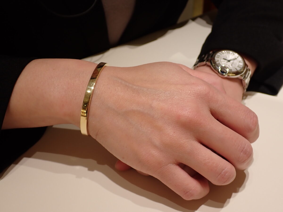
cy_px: 106
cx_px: 142
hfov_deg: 42.9
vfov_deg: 32.9
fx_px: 360
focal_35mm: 44
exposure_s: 1/125
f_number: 2.9
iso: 100
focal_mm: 7.84
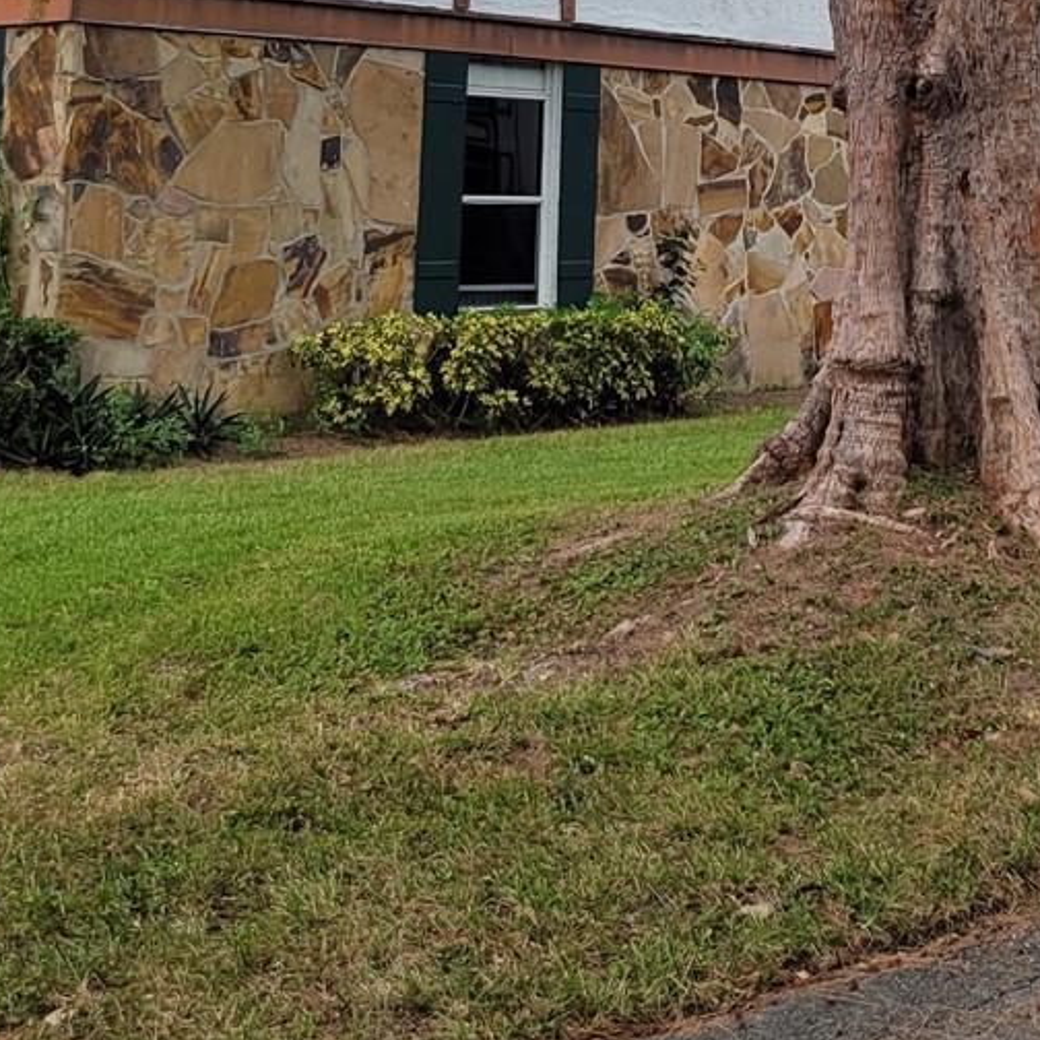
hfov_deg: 23.3
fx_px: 2481
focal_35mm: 73
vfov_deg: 22.5
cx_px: 832
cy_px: -62
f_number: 1.8
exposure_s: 1/2060
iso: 40
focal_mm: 5
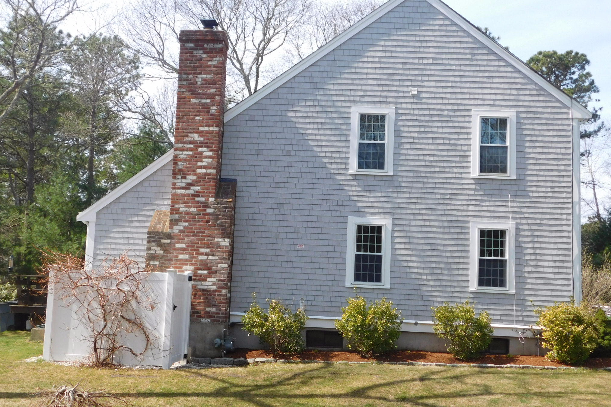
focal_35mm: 42
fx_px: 713
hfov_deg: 46.4
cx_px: 302
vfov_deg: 31.9
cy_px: 205
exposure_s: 1/640
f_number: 3.5
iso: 125
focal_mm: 6.3
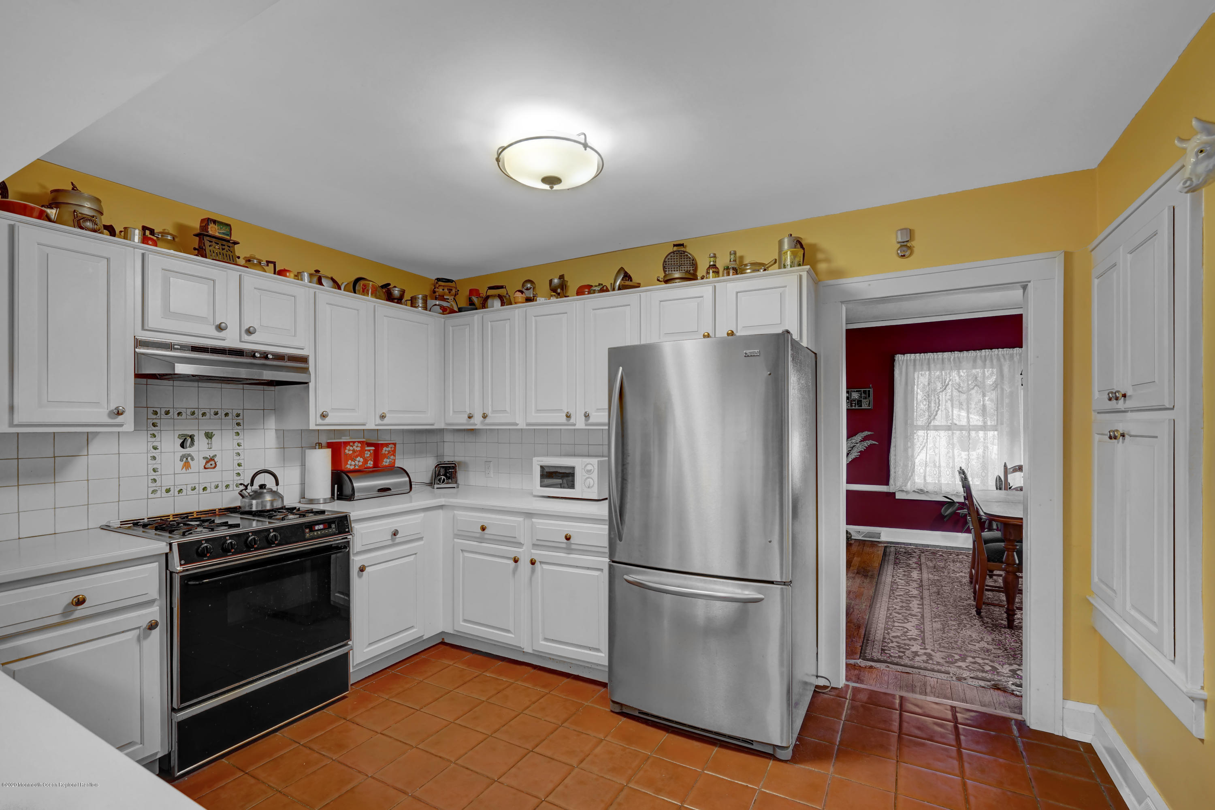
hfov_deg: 96.7
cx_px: 608
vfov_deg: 73.7
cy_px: 405
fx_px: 540
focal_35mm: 16
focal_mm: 16
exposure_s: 1/2.5
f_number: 8
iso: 400
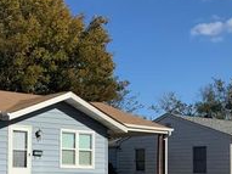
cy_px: 154
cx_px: 9
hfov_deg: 24.7
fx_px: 509
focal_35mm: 76
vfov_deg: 19.1
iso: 20
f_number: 1.8
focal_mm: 3
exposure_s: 1/2801
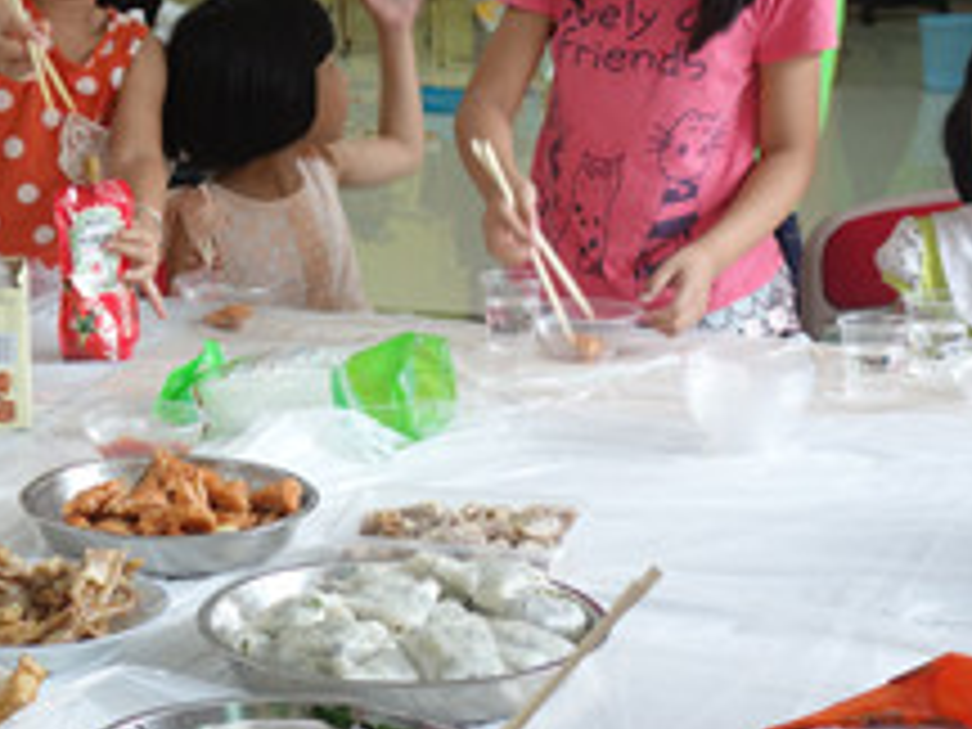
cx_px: 99
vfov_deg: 15.1
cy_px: 493
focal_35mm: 98
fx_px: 2752
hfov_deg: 19.7
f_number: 3.2
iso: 400
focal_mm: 16.39
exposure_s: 1/50
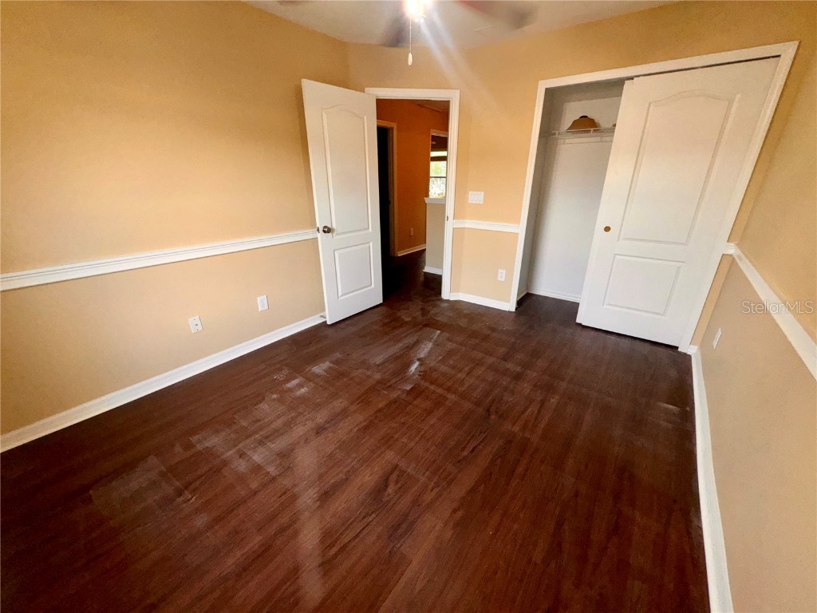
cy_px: 306
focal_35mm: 14
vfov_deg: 85.7
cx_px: 408
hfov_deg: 102.1
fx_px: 330
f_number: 2.2
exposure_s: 1/60
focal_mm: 2.22
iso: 100
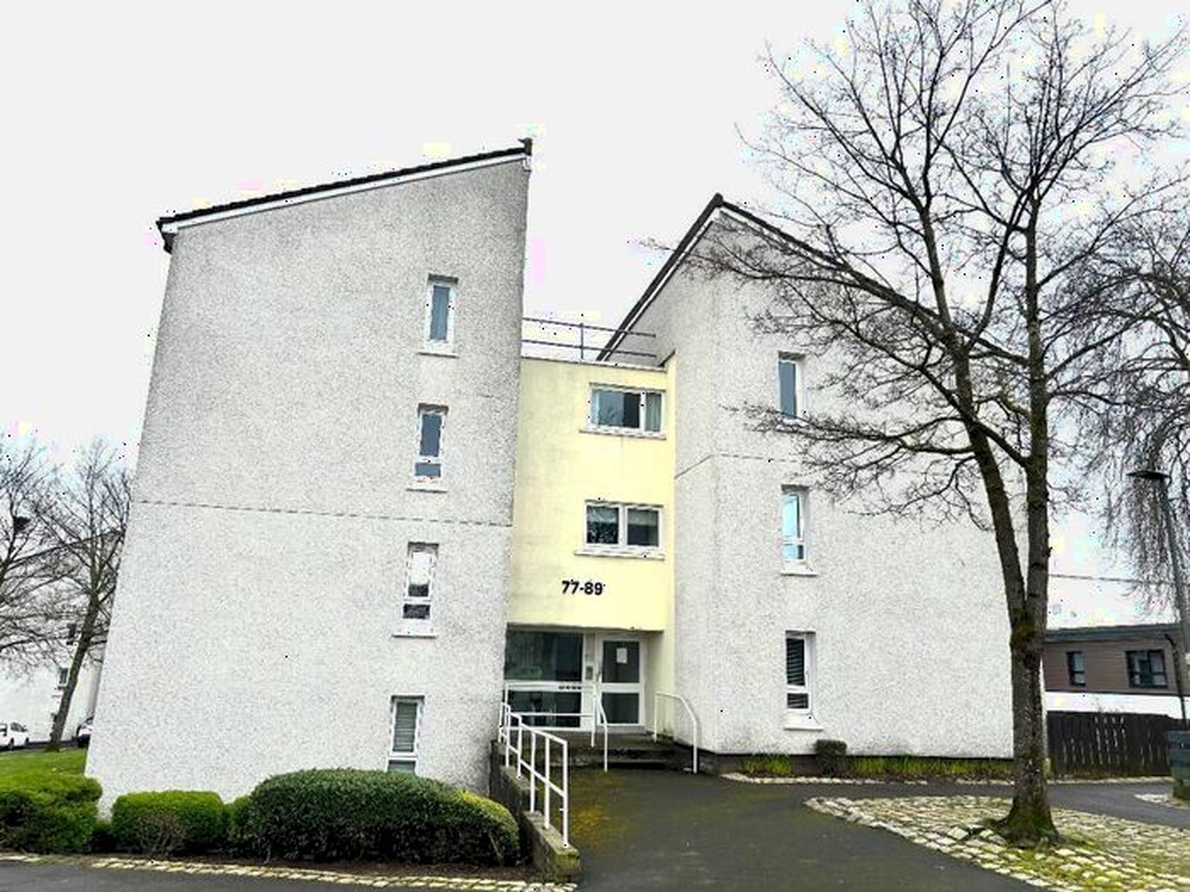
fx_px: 894
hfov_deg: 67.3
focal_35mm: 26
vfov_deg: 53.1
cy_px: 446
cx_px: 595
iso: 50
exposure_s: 1/1468
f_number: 1.5
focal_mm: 5.7
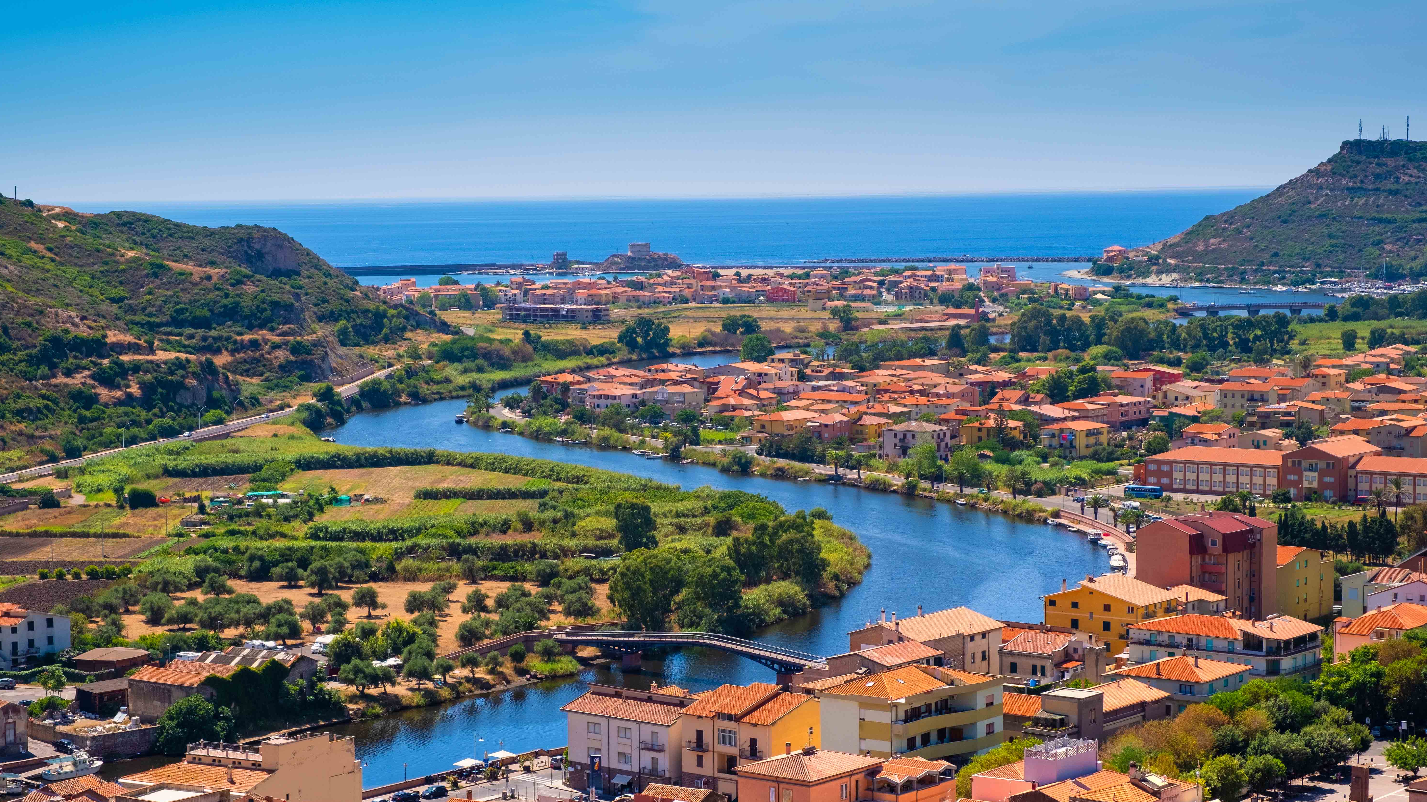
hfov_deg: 29.7
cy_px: 473
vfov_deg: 17.0
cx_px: 716
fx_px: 2686
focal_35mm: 71
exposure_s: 1/240
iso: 200
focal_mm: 44.4
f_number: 10
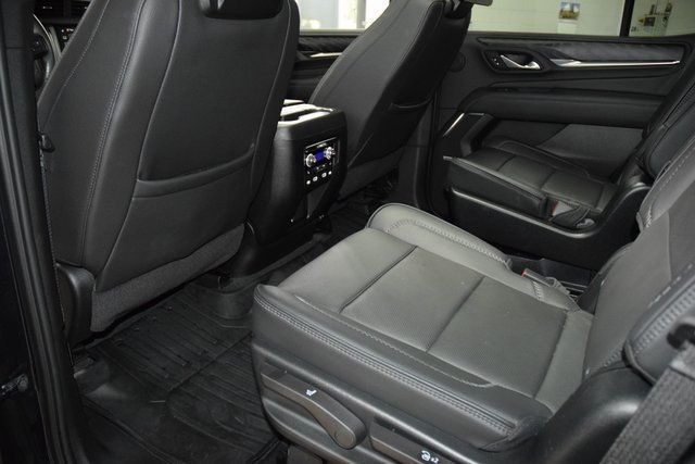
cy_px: 232
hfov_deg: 67.4
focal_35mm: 27
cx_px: 348
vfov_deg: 48.0
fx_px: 521
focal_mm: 18
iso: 3200
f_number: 3.5
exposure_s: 1/40
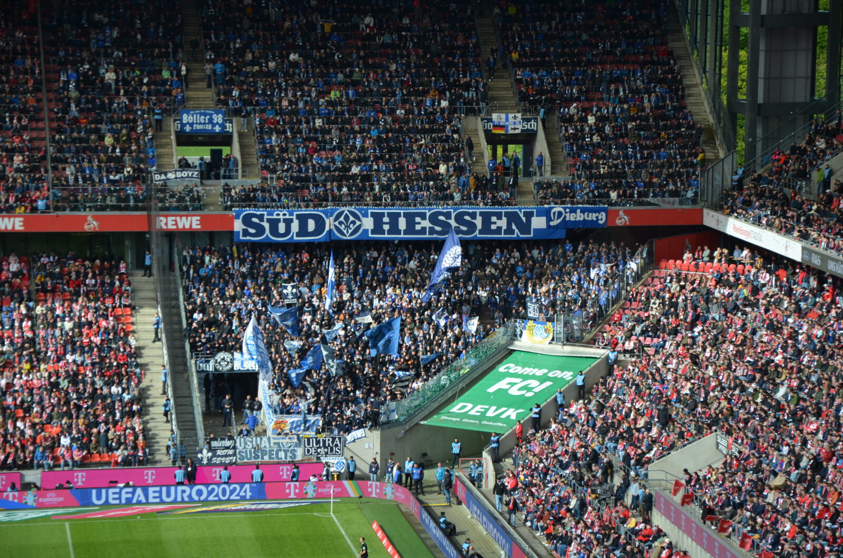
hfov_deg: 15.2
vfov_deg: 10.1
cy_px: 279
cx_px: 422
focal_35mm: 135
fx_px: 3155
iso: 200
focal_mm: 90
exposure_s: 1/500
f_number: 5.6
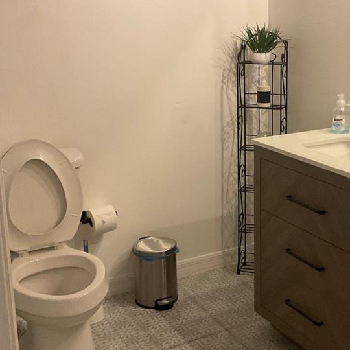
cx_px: 267
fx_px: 652
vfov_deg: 30.0
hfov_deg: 29.5
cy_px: 155
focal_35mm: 57
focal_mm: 3
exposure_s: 1/60
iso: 160
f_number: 1.8
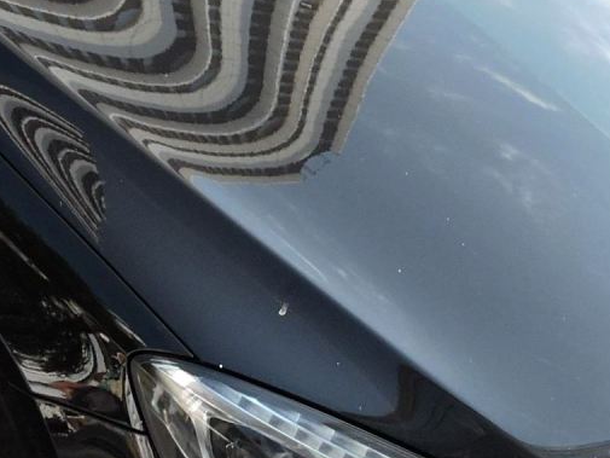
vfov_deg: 15.3
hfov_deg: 20.6
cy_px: 22
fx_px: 1674
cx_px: 329
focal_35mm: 95
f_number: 3.3
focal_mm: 4.3
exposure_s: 1/320
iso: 100
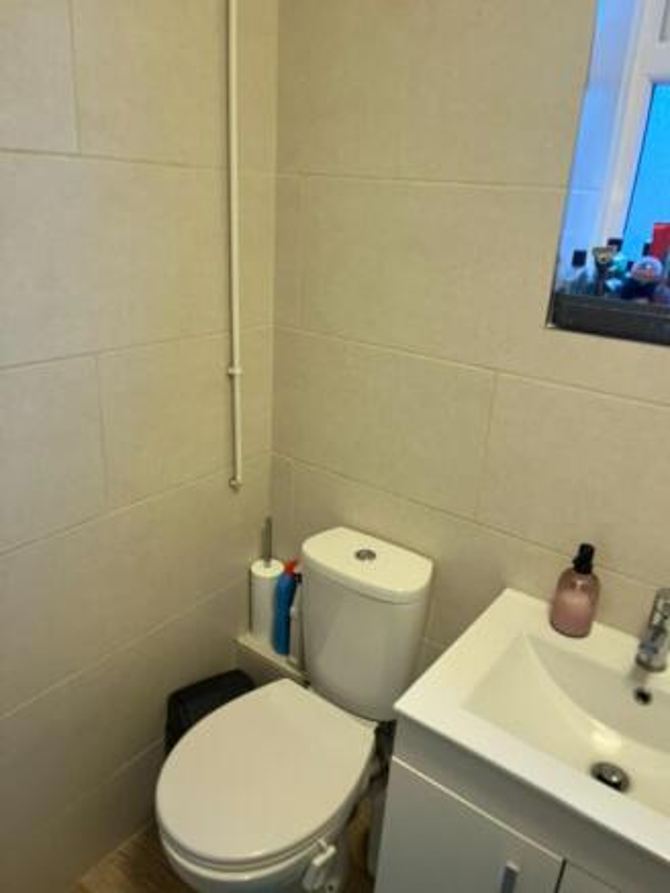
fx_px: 671
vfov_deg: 67.3
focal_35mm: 26
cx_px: 335
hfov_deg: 53.1
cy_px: 446
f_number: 1.6
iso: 400
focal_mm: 5.1
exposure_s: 1/33
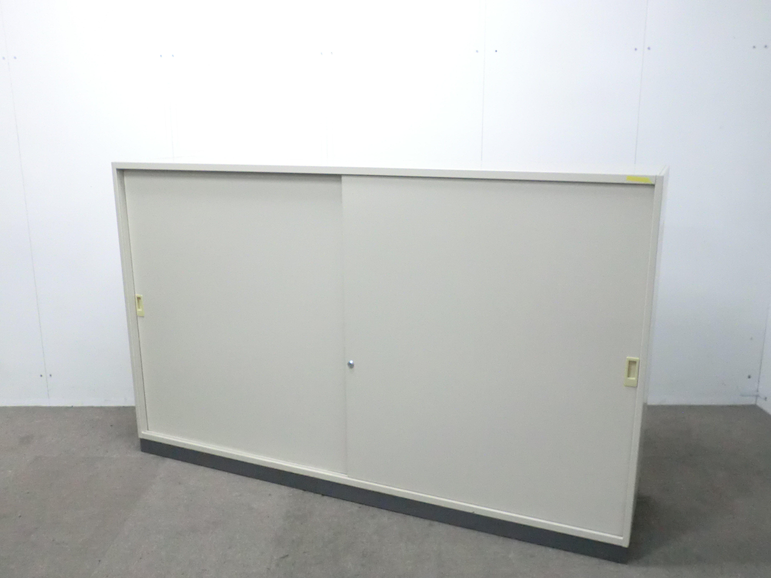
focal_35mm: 32
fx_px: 713
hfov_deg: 56.8
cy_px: 289
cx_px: 386
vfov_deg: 44.2
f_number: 3.5
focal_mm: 5.8
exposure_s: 1/50
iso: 800
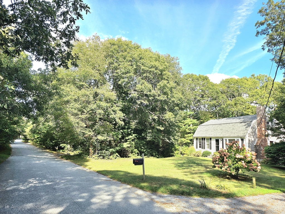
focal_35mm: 24
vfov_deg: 56.8
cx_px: 142
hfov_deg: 71.6
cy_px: 107
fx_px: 198
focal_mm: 5
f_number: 1.8
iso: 50
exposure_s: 1/2500
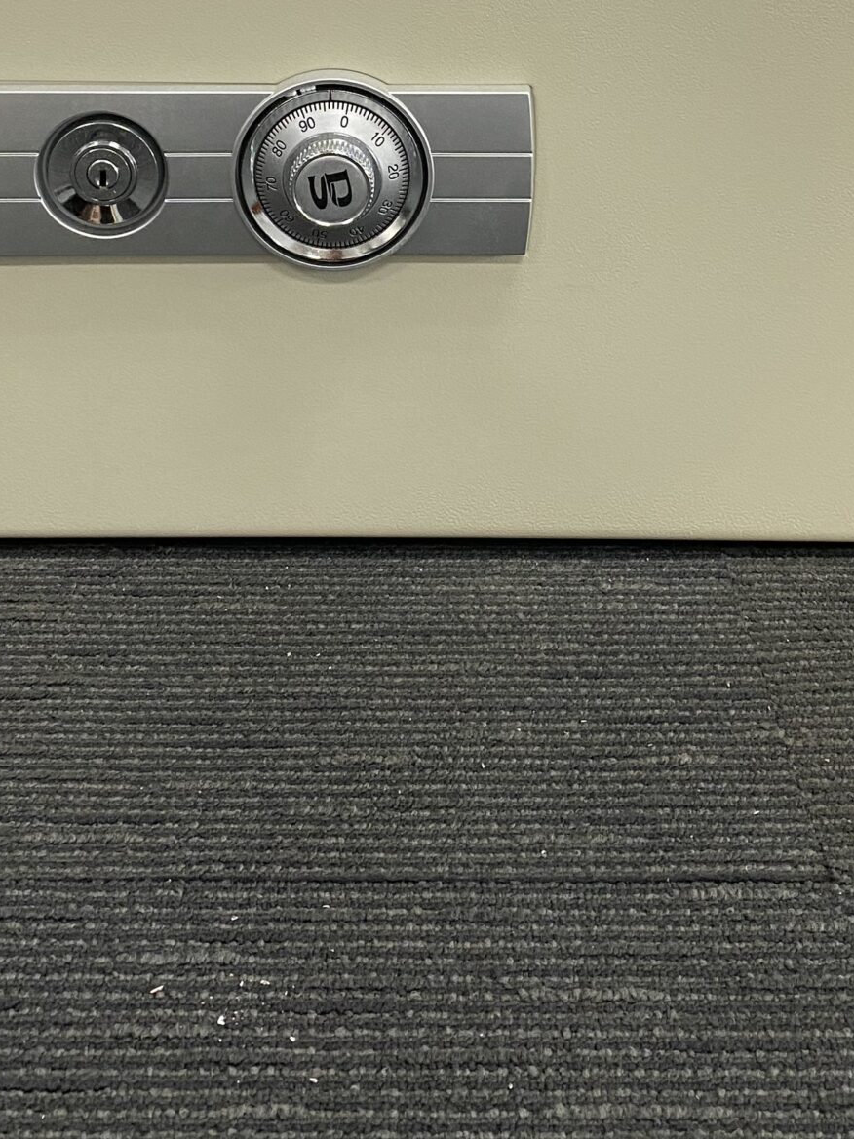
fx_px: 1875
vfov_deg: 32.5
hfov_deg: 25.7
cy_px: 164
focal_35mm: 57
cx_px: 428
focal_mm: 4.25
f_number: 1.8
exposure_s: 1/50
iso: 100
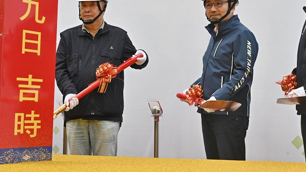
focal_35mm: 92
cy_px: 8
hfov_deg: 23.0
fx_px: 746
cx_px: 221
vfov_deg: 13.0
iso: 110
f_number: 4
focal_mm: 50
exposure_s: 1/250
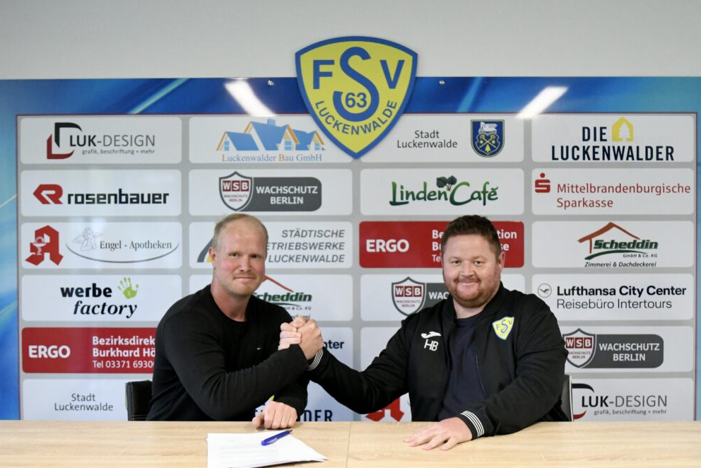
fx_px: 623
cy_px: 237
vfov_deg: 41.1
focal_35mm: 32
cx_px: 358
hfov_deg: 58.7
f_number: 2.8
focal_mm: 31
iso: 8000
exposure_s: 1/640
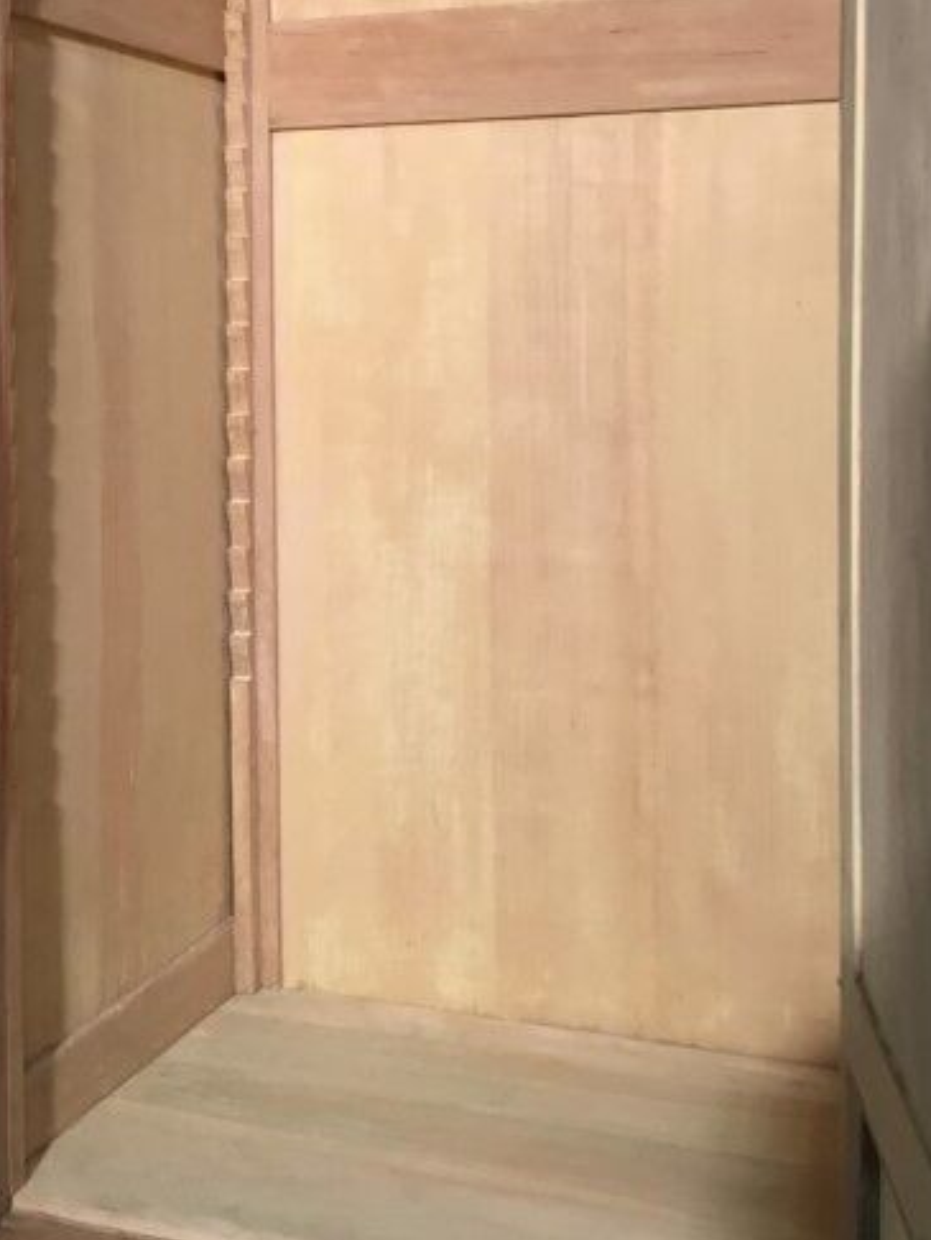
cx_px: 293
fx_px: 1827
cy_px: 403
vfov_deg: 37.0
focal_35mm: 51
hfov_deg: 28.4
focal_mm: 3.3
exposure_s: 1/33
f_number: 2.4
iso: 64
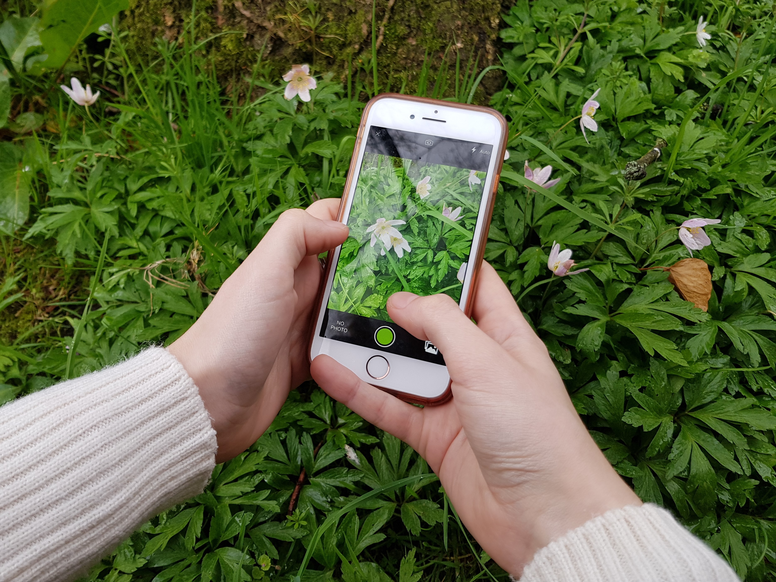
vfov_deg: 53.1
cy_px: 291
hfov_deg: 67.3
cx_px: 388
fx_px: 583
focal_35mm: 26
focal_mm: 4.2
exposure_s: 1/188
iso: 40
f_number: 1.7
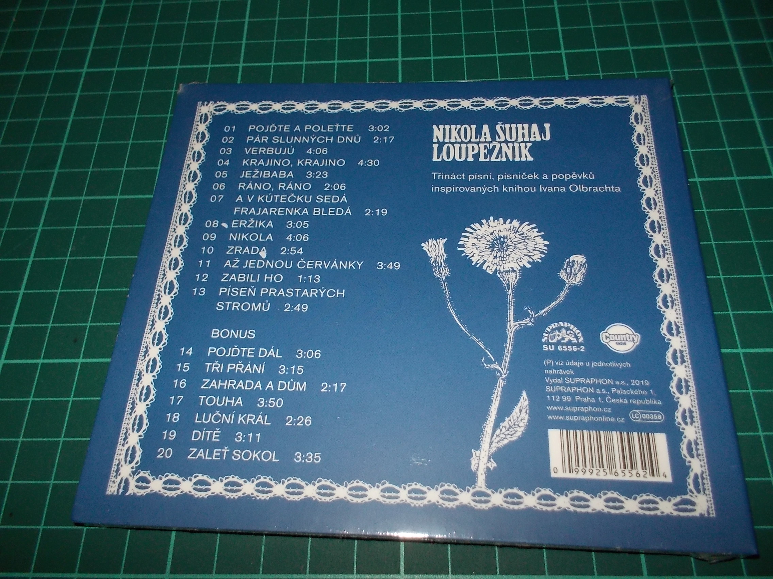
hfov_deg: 61.7
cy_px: 290
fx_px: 648
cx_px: 386
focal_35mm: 29
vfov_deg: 48.2
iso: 200
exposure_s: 1/30
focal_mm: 4.1
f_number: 3.3
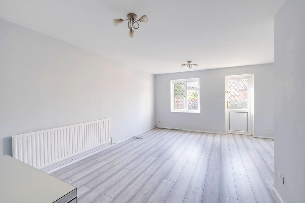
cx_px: 152
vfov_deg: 77.3
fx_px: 127
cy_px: 102
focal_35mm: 15
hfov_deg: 100.4
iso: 400
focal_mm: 10
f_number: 10
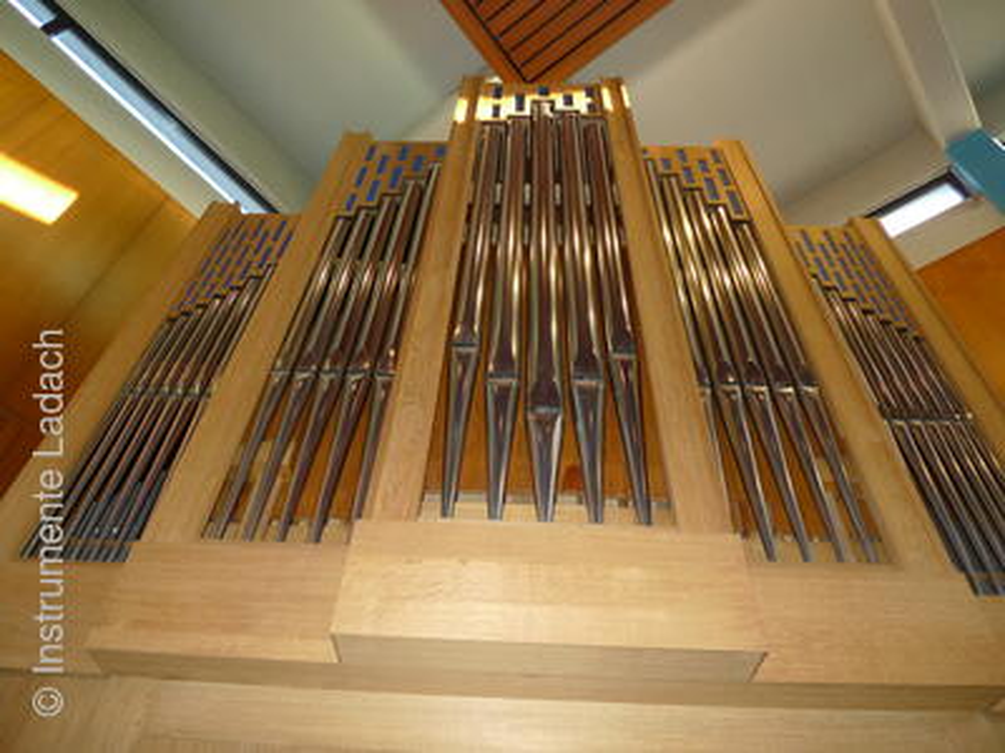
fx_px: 697
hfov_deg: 71.6
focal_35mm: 24
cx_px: 502
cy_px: 376
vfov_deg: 56.8
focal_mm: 5.1
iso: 200
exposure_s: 1/60
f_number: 2
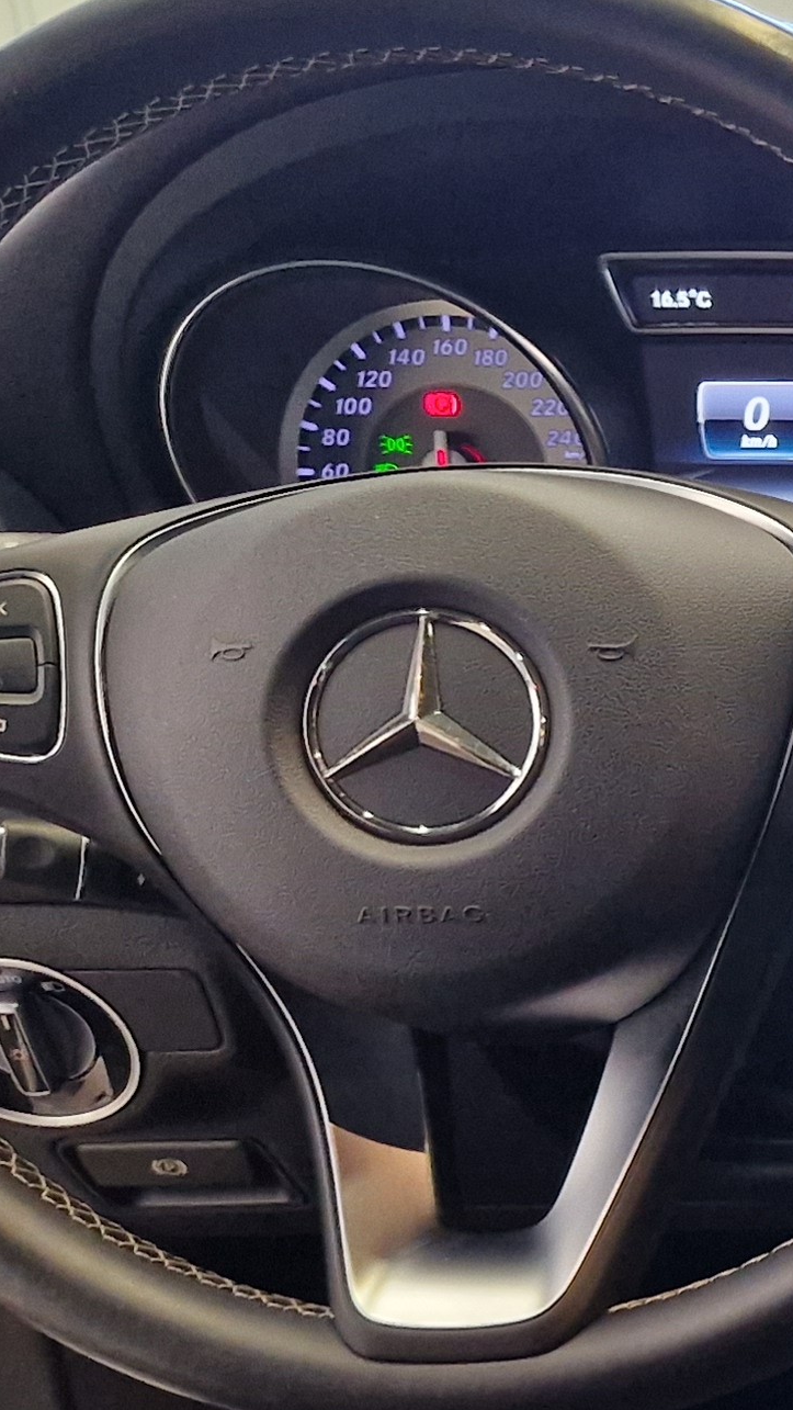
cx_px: 1892
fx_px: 2915
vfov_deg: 26.8
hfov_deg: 12.3
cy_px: 1047
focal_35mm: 78
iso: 250
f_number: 1.8
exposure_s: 1/100
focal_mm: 5.4
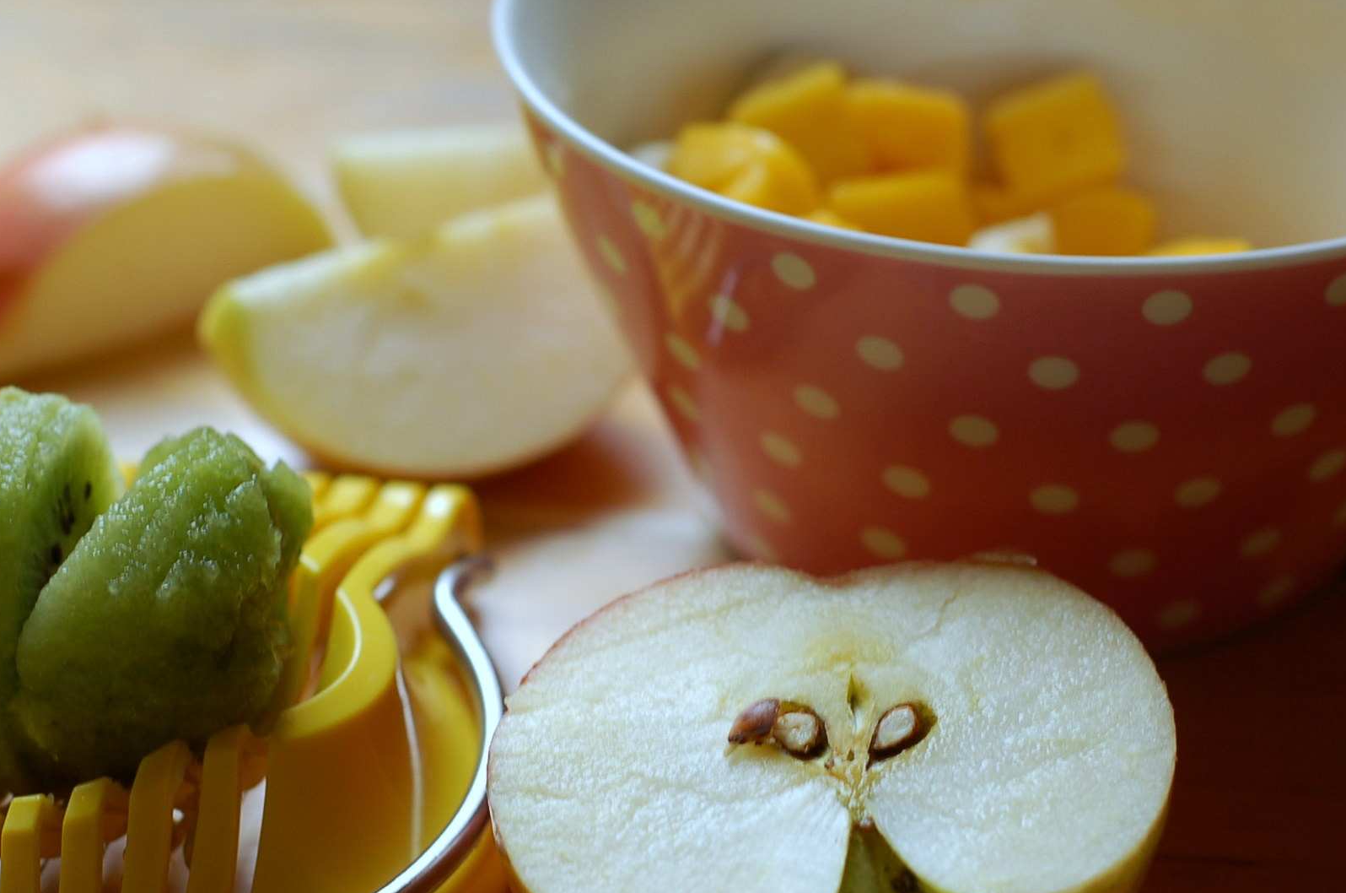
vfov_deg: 12.9
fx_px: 3956
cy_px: 560
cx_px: 561
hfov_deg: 19.3
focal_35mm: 106
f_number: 4.5
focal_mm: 50
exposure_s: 1/40
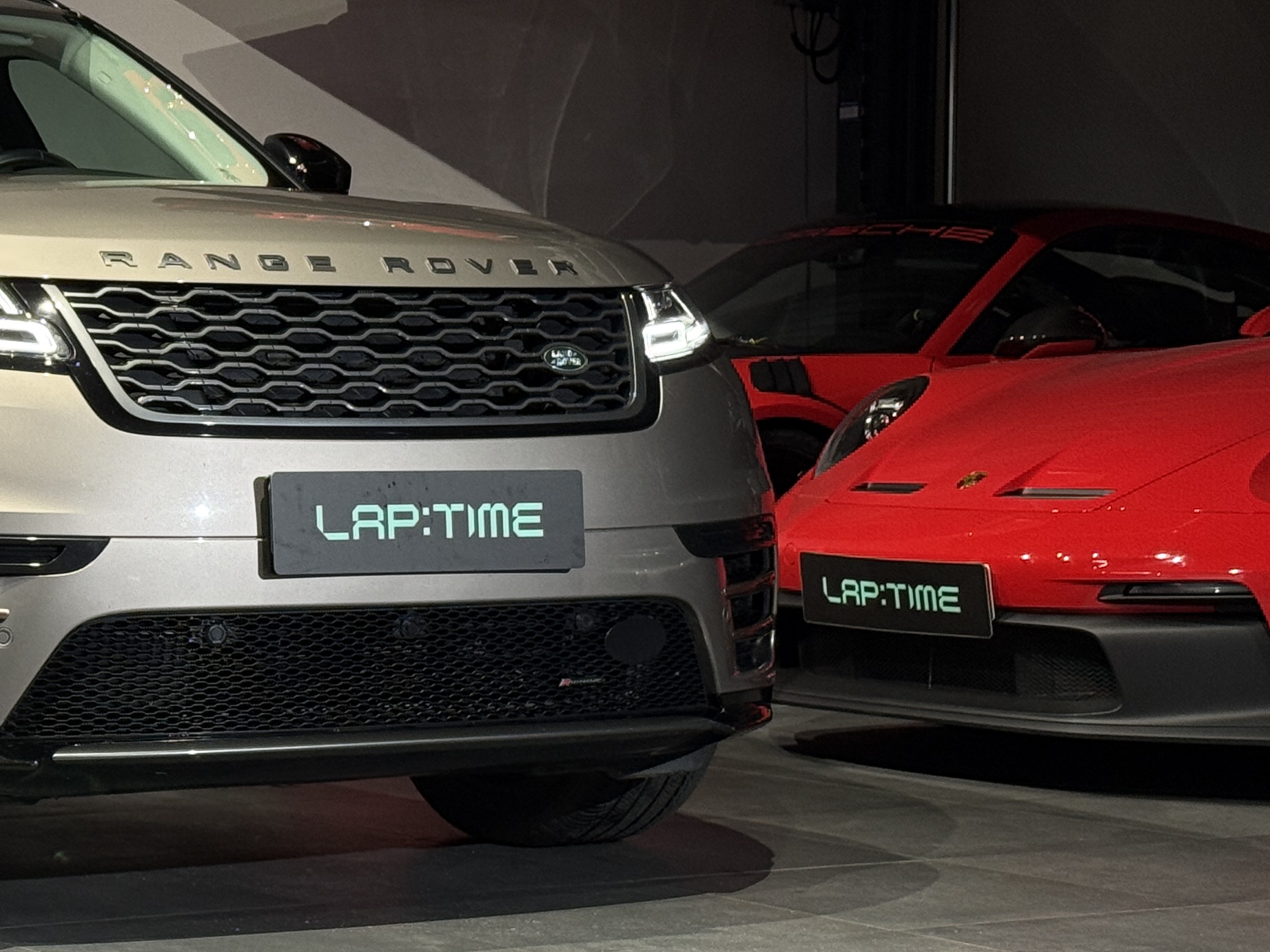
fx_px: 3852
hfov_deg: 18.3
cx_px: 22
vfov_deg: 14.1
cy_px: 551
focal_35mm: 105
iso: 80
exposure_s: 1/56
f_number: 1.78
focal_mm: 6.76
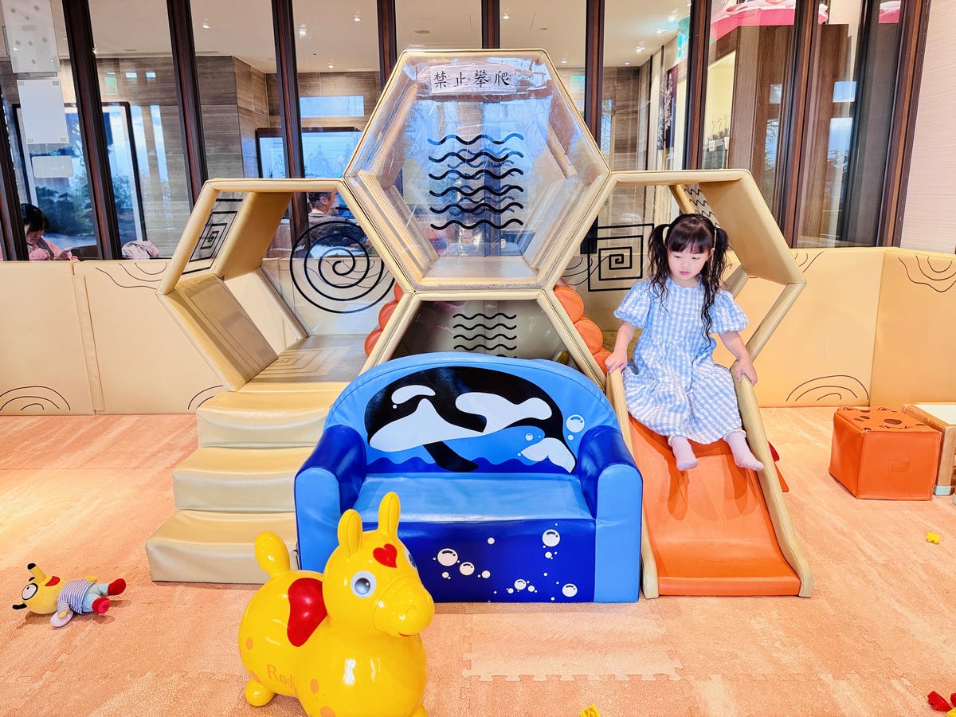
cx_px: 478
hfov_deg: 71.6
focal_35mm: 24
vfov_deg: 56.8
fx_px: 663
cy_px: 358
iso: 250
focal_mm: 6.76
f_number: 1.78
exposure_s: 1/60
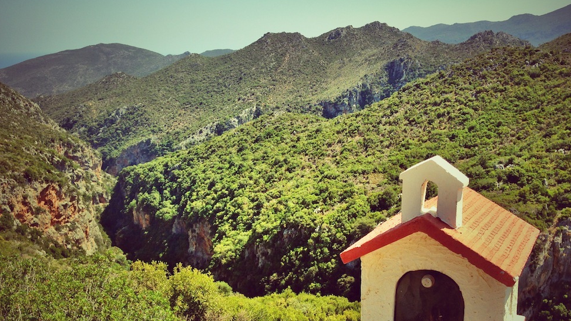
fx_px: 560
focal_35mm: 37
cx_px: 291
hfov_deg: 54.0
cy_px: 198
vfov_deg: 31.9
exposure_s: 1/1043
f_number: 2.4
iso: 50
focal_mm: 4.13
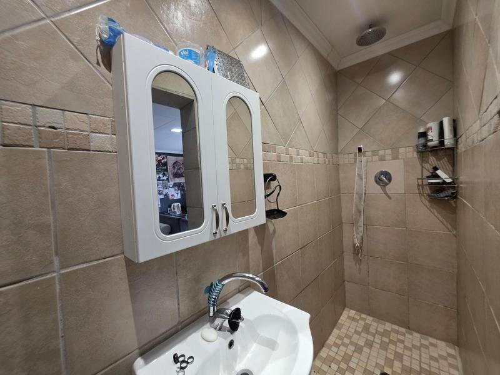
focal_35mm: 13
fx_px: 188
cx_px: 250
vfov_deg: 89.9
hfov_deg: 106.2
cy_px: 188
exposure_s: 1/100
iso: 250
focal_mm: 2.2
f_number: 1.9
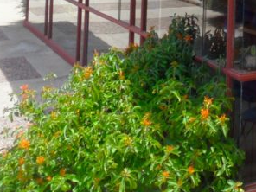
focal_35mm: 83
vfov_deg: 16.0
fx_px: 614
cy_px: -112
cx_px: 404
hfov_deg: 19.8
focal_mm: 3.9
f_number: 4.6
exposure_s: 1/250
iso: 80
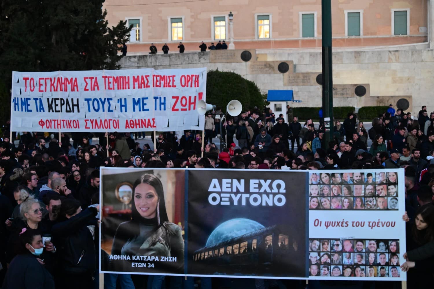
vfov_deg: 19.5
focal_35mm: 70
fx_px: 844
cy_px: 144
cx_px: 217
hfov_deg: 28.8
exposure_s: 1/320
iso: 8000
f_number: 3.5
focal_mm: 70
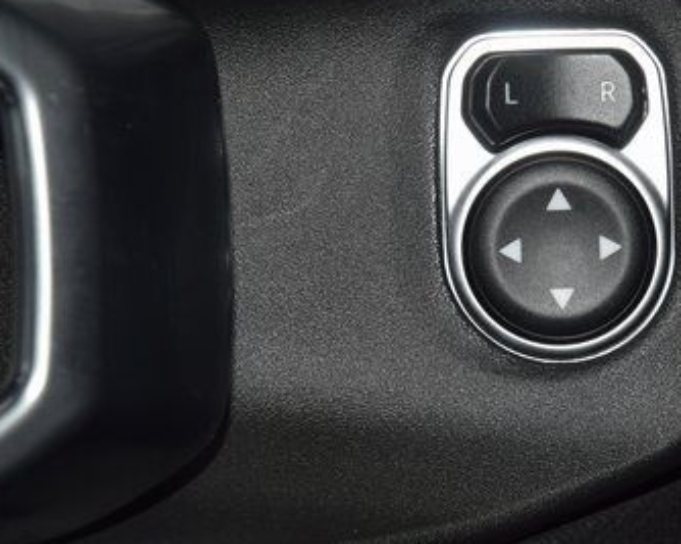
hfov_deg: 11.9
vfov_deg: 9.5
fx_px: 3264
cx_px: 557
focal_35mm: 162
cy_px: 248
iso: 100
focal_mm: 60
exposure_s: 1/125
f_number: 8
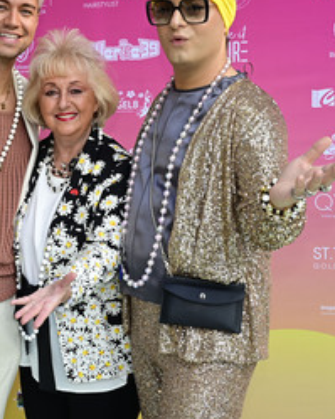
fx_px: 843
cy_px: 175
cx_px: 70
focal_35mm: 68
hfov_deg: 22.2
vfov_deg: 27.9
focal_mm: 40
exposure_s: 1/200
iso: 400
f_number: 7.1
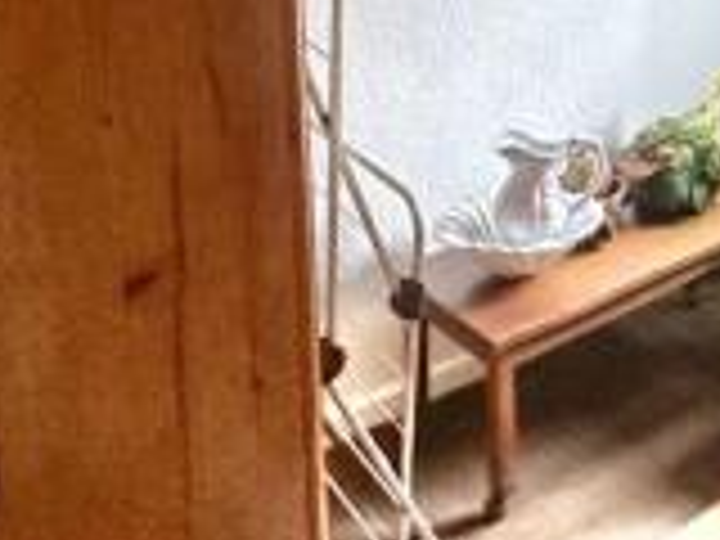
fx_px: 1061
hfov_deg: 35.5
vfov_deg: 25.7
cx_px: 632
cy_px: -101
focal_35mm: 51
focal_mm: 2.22
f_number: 2.2
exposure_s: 1/100
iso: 250
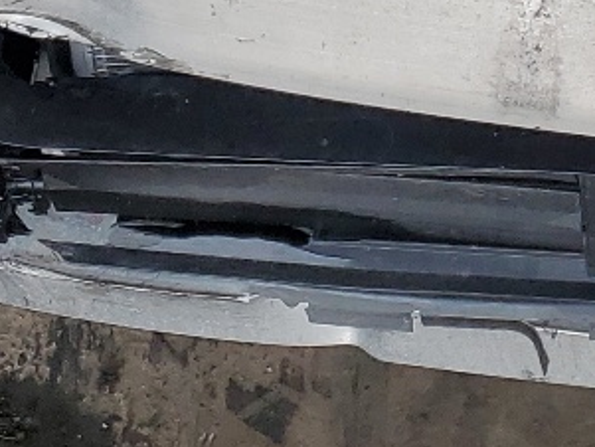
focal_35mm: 138
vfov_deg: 9.6
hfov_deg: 13.7
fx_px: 2373
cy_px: -605
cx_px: 779
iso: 50
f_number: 1.5
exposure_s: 1/714
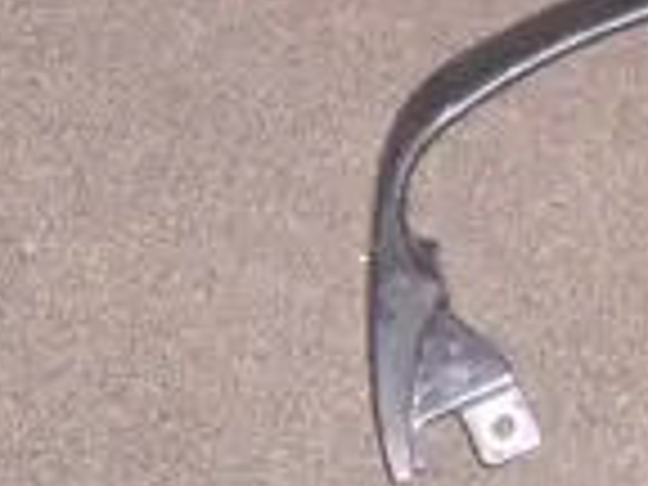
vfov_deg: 12.5
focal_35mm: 117
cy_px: 14
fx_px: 2190
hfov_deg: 16.8
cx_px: 468
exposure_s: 1/30
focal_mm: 5.8
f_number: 2.8
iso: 200
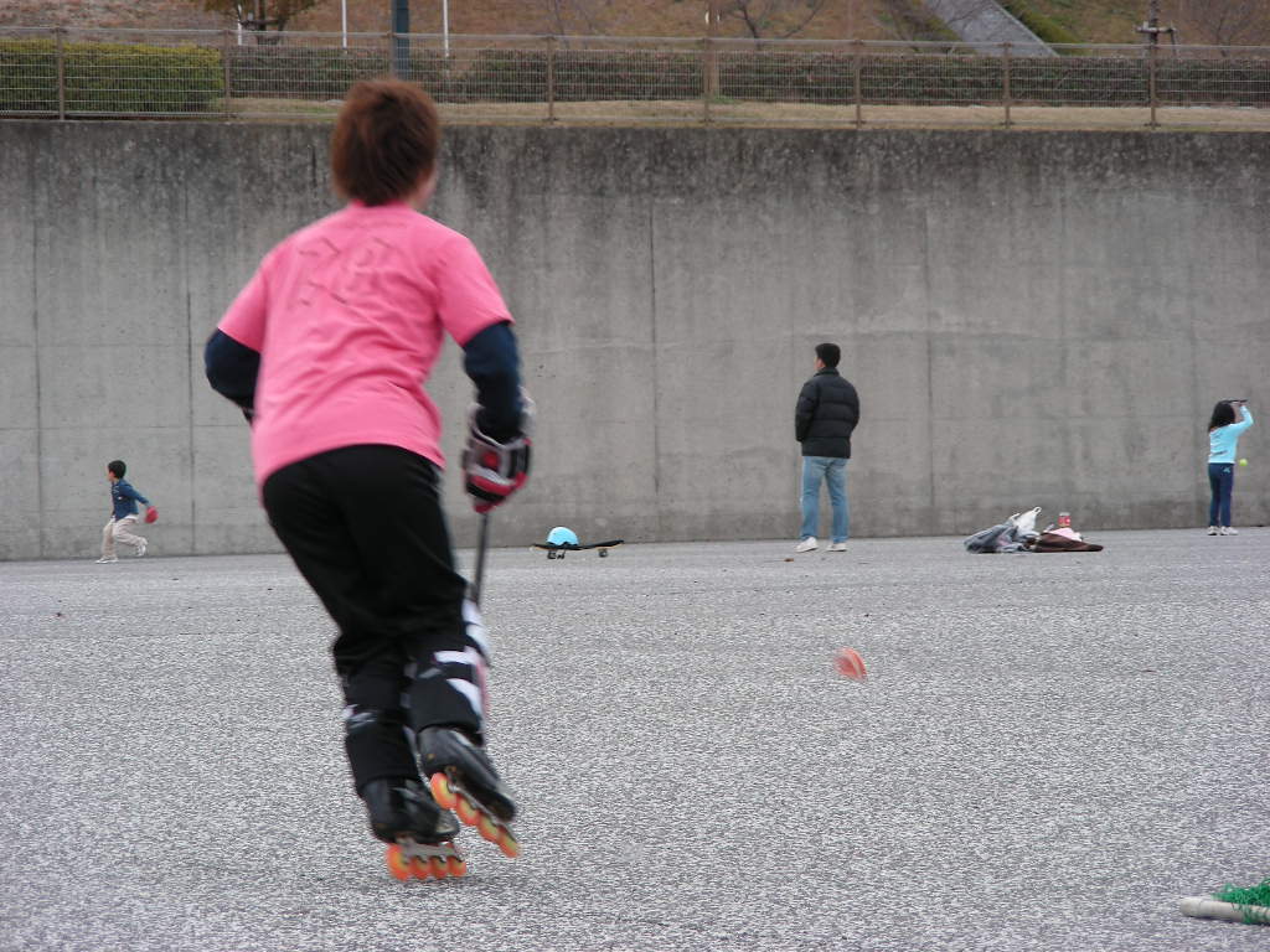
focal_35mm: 196
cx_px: 635
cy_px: 476
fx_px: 7191
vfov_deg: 7.6
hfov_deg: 10.1
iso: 50
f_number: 3.5
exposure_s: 1/88.5
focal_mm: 32.7
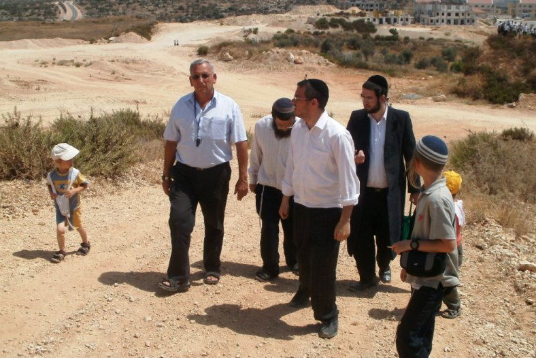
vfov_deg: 35.1
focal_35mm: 38
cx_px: 267
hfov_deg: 50.7
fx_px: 566
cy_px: 162
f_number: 5.6
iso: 100
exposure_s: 1/800
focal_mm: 6.3
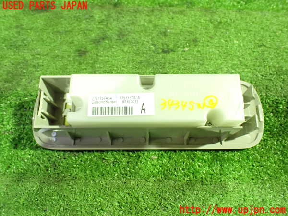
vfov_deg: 46.8
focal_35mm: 30
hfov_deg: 60.0
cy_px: 108
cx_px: 144
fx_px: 250
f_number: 2.3
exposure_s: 1/30
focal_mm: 5.4
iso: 1250
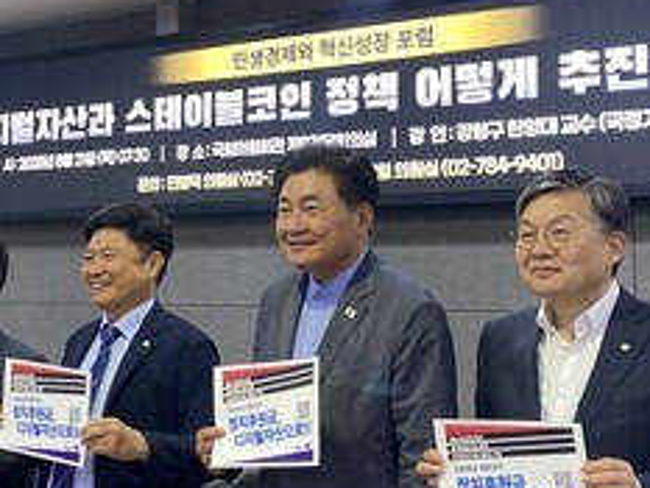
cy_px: 167
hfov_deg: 28.6
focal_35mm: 67
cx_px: 167
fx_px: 1259
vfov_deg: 21.9
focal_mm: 4.25
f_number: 1.8
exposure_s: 1/60
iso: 200
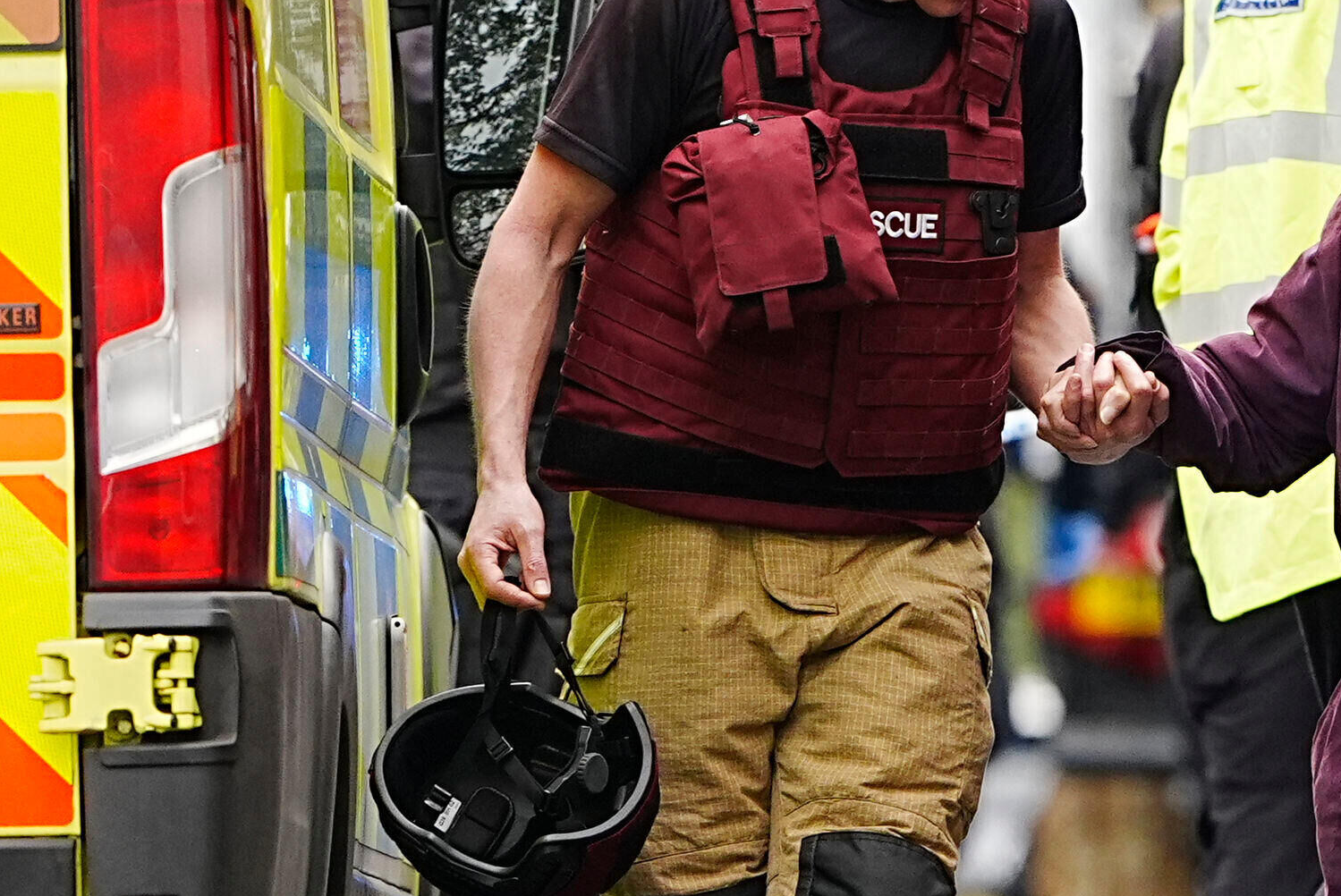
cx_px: 1472
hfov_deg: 1.5
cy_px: 714
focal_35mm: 1401
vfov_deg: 1.0
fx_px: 52226
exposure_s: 1/640
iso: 1000
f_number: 5.6
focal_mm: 400
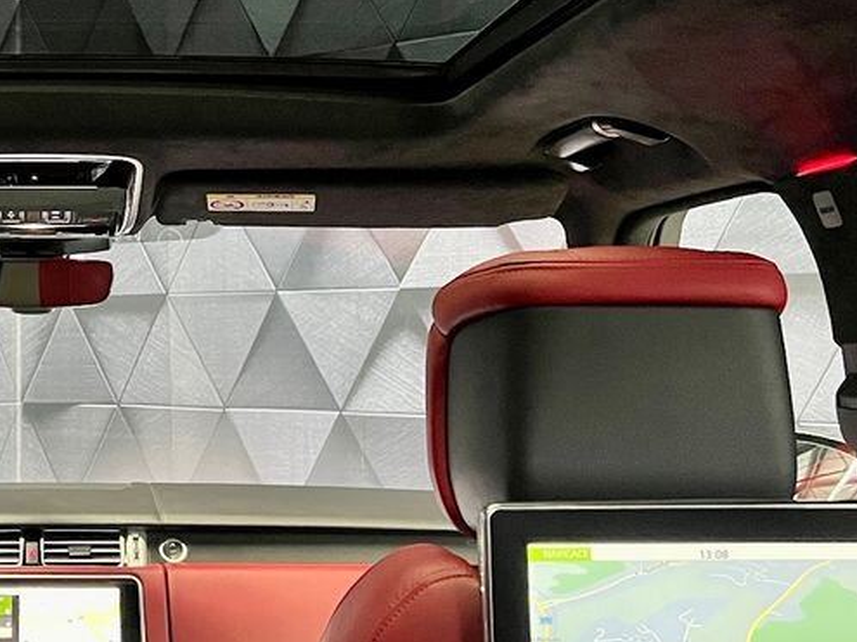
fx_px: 1559
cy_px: 190
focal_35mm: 63
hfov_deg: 29.1
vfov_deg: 23.1
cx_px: 40
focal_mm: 5.7
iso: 500
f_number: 1.5
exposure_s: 1/58
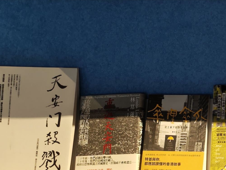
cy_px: 109
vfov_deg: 15.7
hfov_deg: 16.8
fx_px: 614
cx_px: 422
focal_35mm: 94
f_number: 1.63
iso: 1250
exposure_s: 1/51.4
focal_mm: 8.72
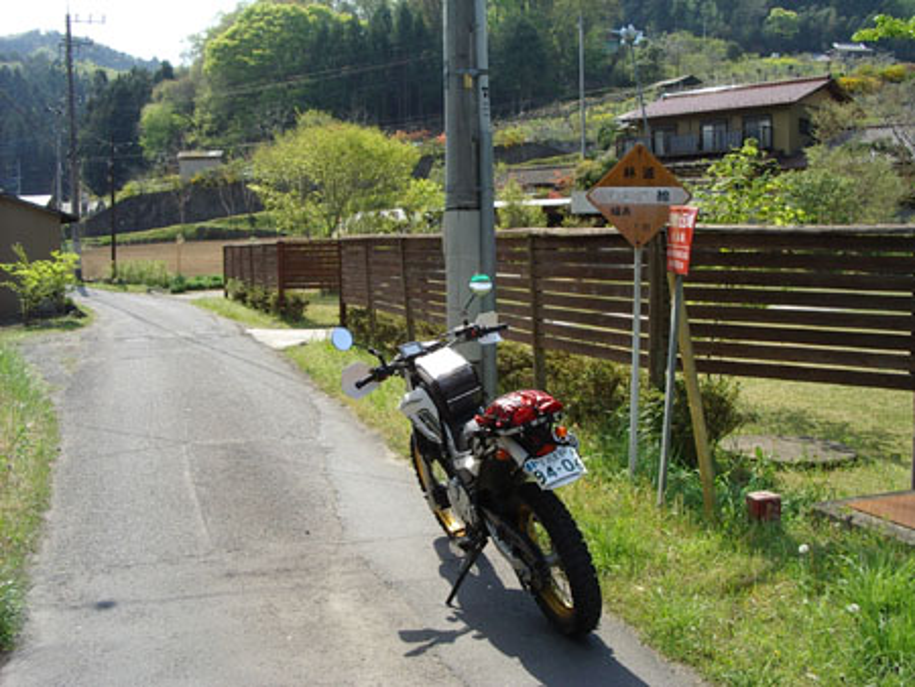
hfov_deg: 49.0
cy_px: 344
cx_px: 458
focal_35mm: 38
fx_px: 1005
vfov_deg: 37.8
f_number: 4.8
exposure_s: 1/250
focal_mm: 5.8
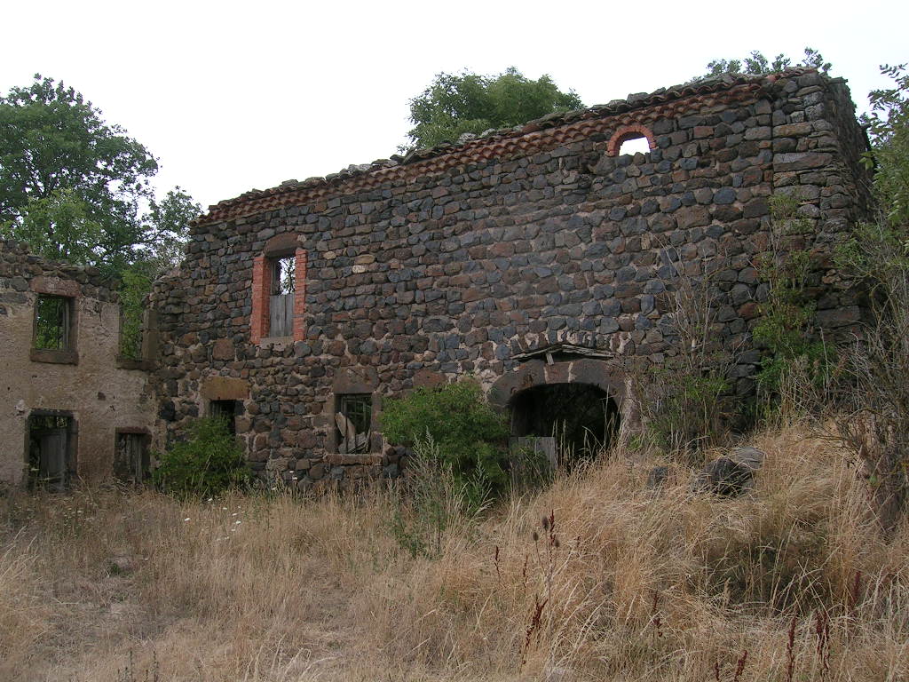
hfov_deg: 52.6
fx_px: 919
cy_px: 341
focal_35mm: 35
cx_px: 454
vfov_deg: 40.7
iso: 50
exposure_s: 1/224
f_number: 4.8
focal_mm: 5.4
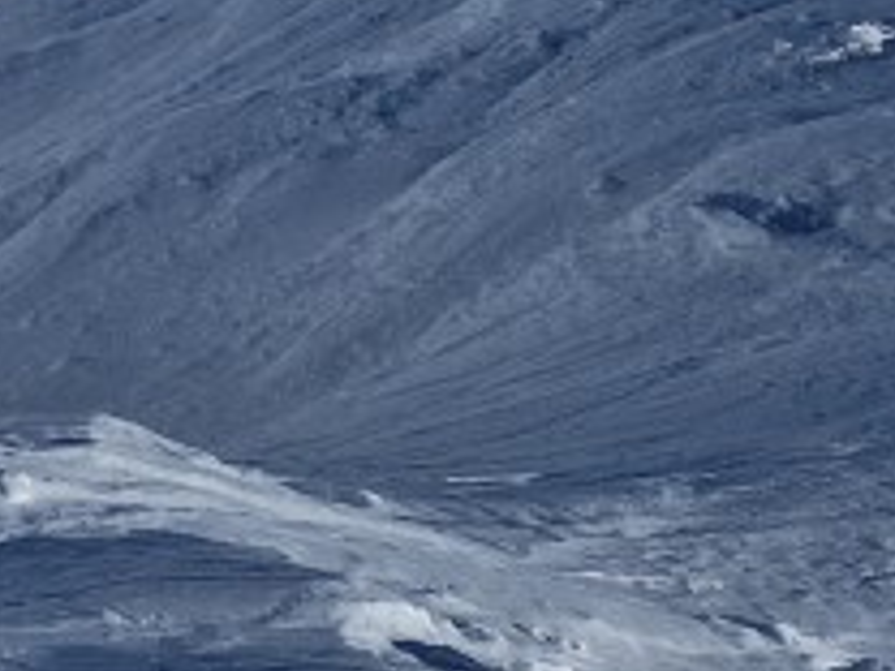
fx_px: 2922
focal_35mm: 113
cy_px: -736
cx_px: -929
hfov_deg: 14.3
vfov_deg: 11.6
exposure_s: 1/7168
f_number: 1.8
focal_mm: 5.4
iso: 50
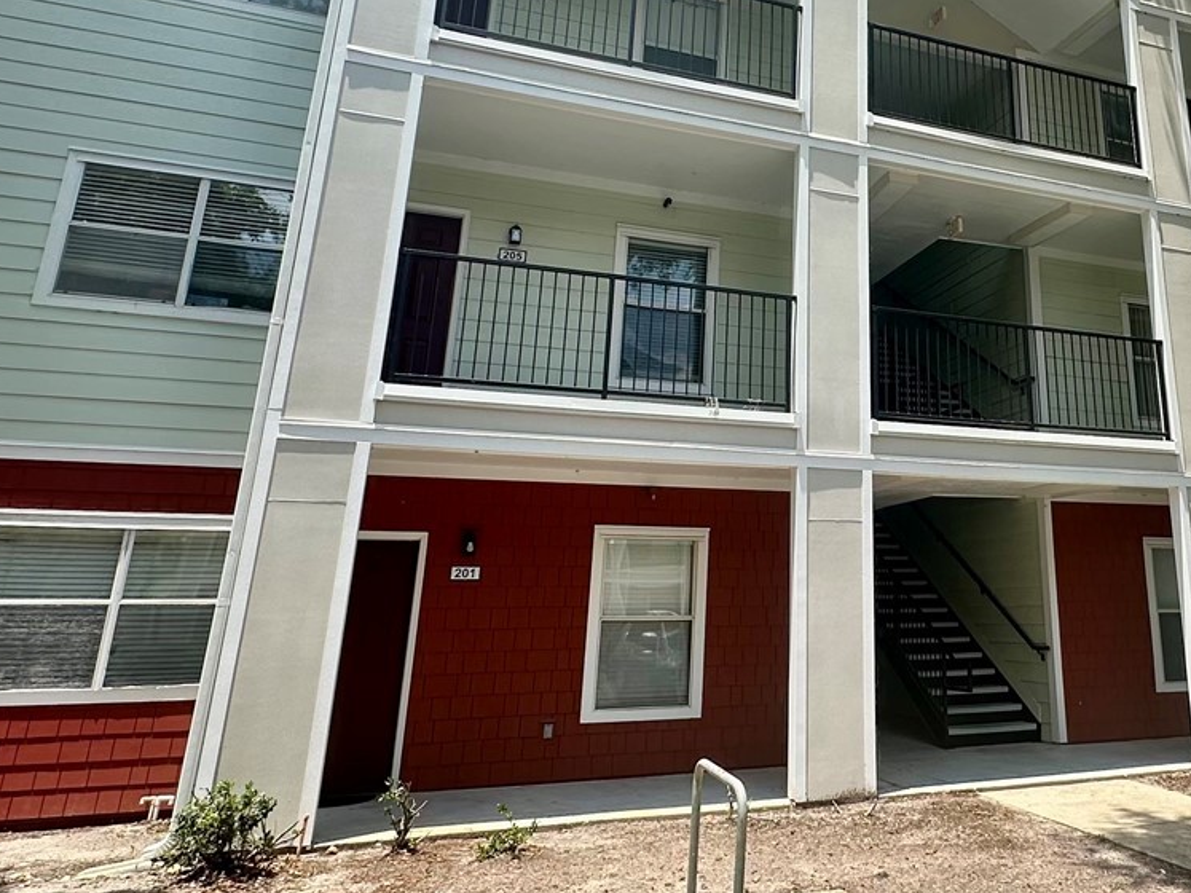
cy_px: 277
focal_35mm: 30
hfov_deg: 57.4
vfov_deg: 45.9
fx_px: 1032
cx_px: 869
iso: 40
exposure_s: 1/764
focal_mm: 2.22
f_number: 2.2
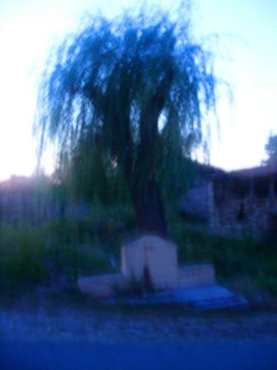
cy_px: 185
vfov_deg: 49.0
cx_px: 138
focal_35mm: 38
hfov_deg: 37.7
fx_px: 405
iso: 50
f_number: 2.8
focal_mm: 7.8
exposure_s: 15
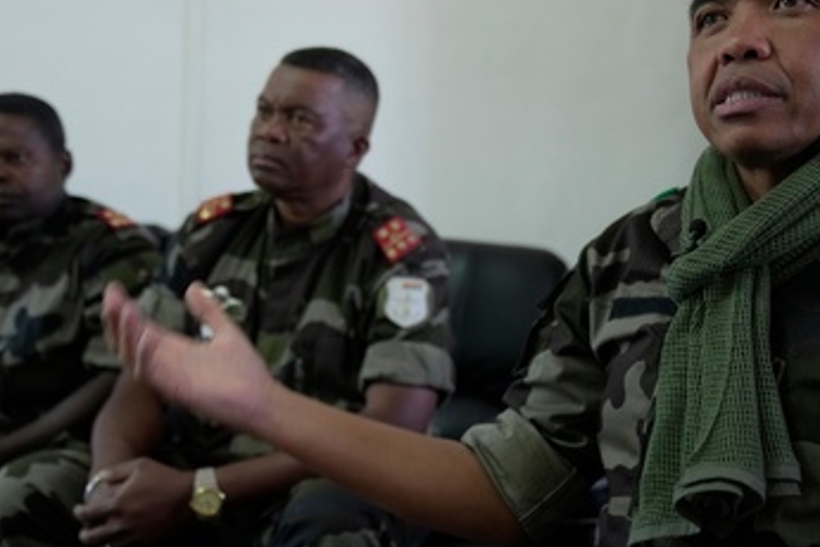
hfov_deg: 42.3
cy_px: 237
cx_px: 532
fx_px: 1048
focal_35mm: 46
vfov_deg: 29.2
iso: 2000
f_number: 2.8
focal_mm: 31
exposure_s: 1/80
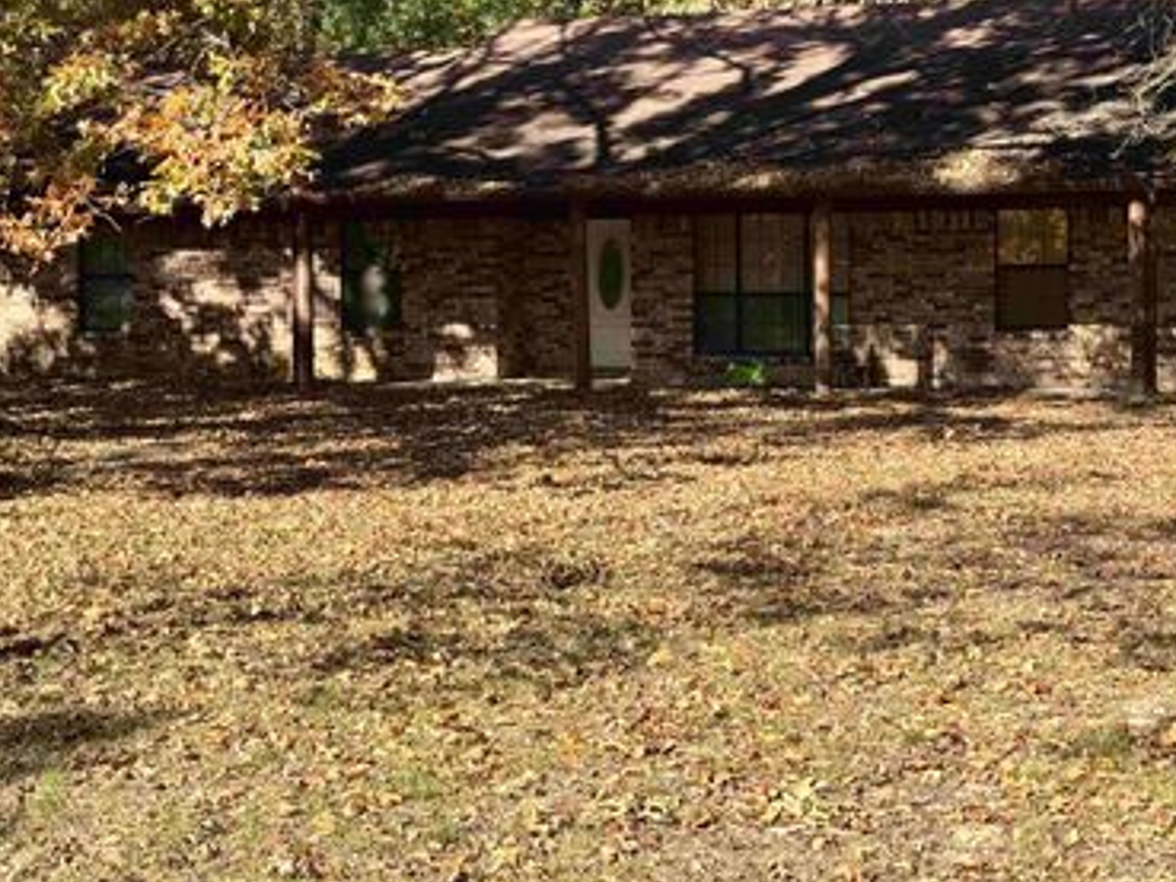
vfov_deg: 22.5
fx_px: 2209
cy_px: 310
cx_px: 739
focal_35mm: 65
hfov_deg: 29.7
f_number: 1.78
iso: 64
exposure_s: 1/1366
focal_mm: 6.76
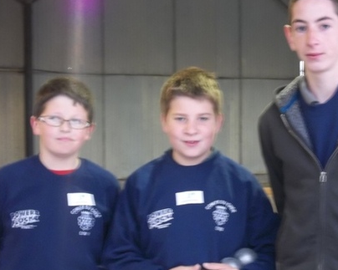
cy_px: 165
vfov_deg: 20.7
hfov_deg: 25.6
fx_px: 740
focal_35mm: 74
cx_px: 212
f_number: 5
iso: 224
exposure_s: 1/8
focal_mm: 9.3
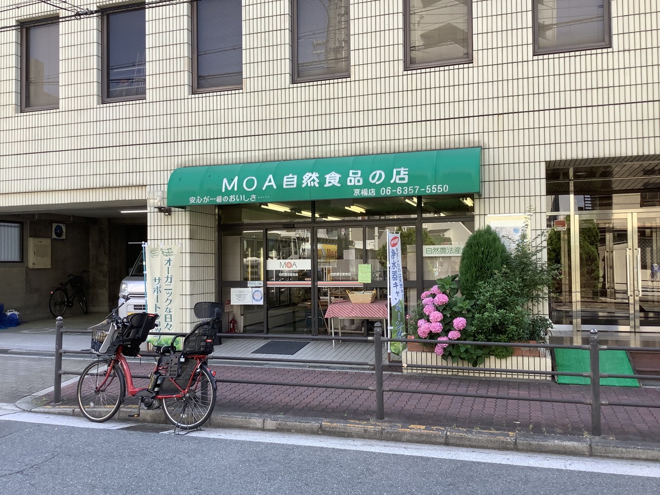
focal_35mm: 31
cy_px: 248
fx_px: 591
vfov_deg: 45.4
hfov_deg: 58.3
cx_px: 330
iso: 25
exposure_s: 1/238
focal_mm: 3.3
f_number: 2.4
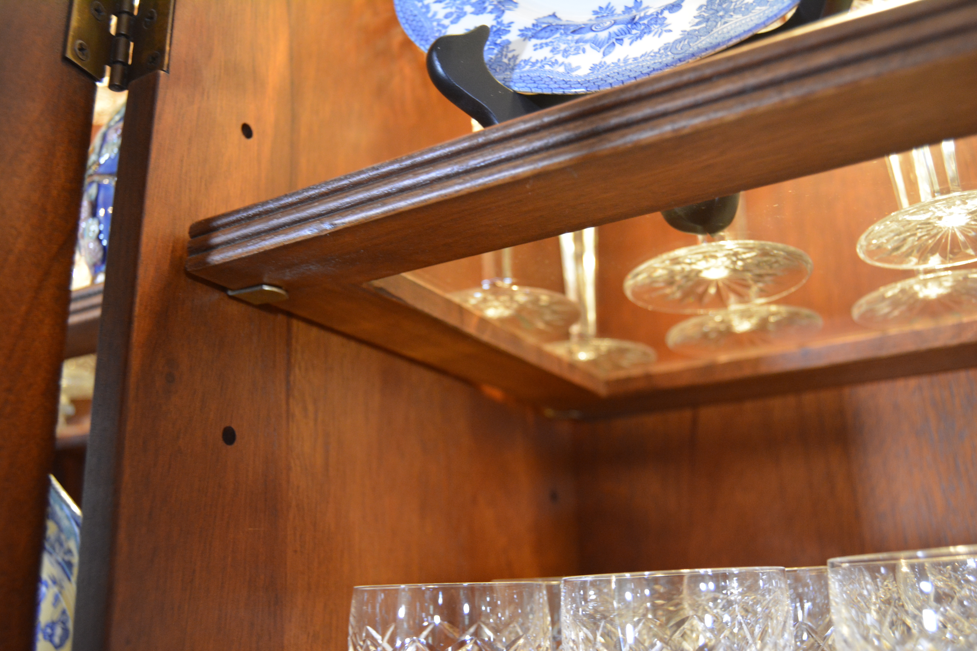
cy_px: 326
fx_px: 896
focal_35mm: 33
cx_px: 488
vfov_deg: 40.0
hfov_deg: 57.2
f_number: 3.5
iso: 1400
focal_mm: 22
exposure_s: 1/30
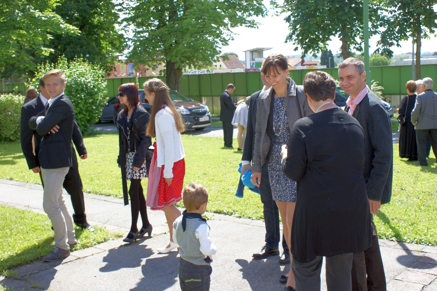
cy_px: 146
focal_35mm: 42
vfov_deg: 31.9
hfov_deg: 46.4
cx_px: 218
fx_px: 509
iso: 100
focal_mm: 28
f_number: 6.3
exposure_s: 1/100
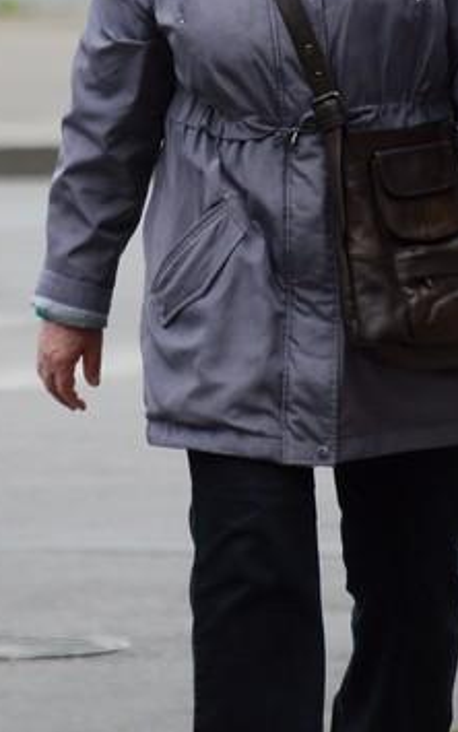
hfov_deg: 1.5
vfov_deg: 2.4
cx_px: 291
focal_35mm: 861
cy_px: 48
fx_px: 17188
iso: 400
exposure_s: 1/800
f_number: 5.6
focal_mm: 200
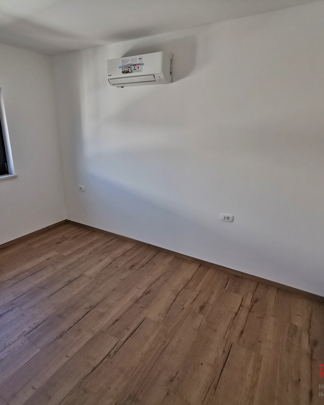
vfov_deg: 77.6
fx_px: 252
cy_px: 203
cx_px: 140
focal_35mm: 21
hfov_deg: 65.3
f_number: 2.2
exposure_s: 1/60
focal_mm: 2.35
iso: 125
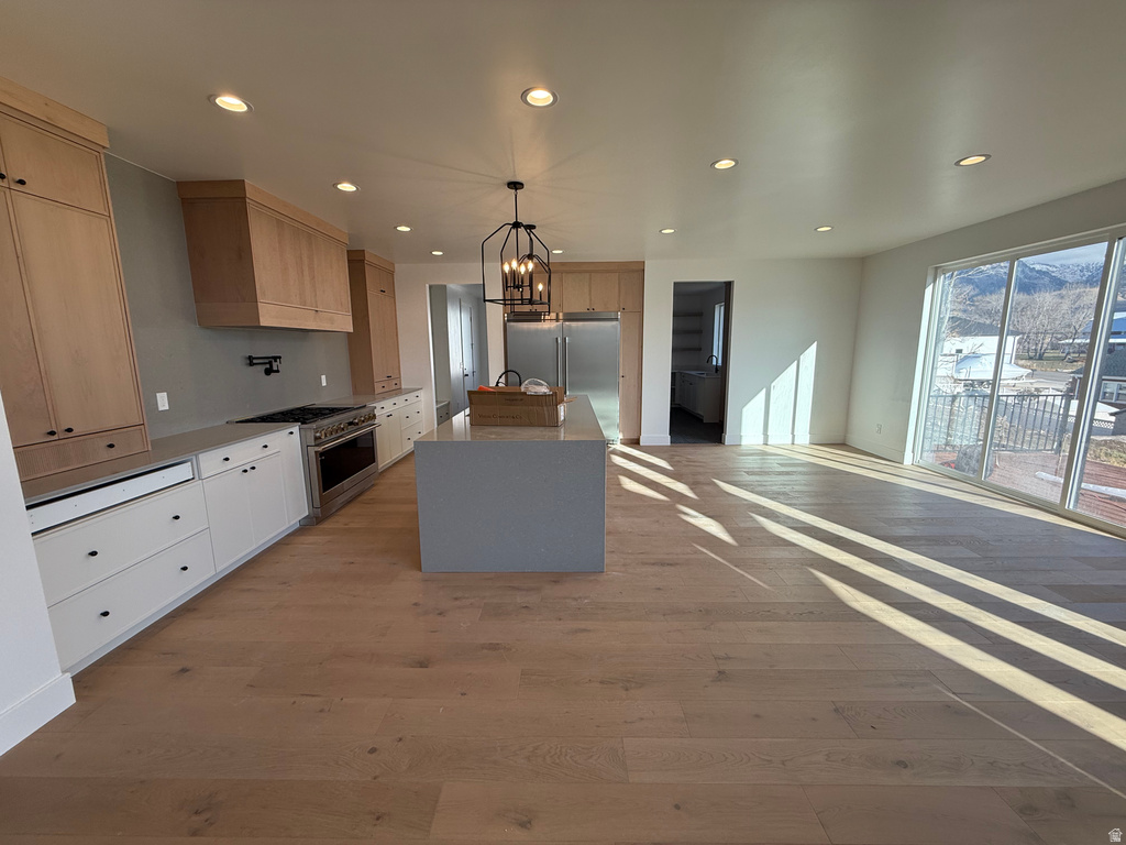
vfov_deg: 85.7
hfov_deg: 102.1
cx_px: 563
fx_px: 455
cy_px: 422
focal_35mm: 14
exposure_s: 1/257
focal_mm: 2.22
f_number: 2.2
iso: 64
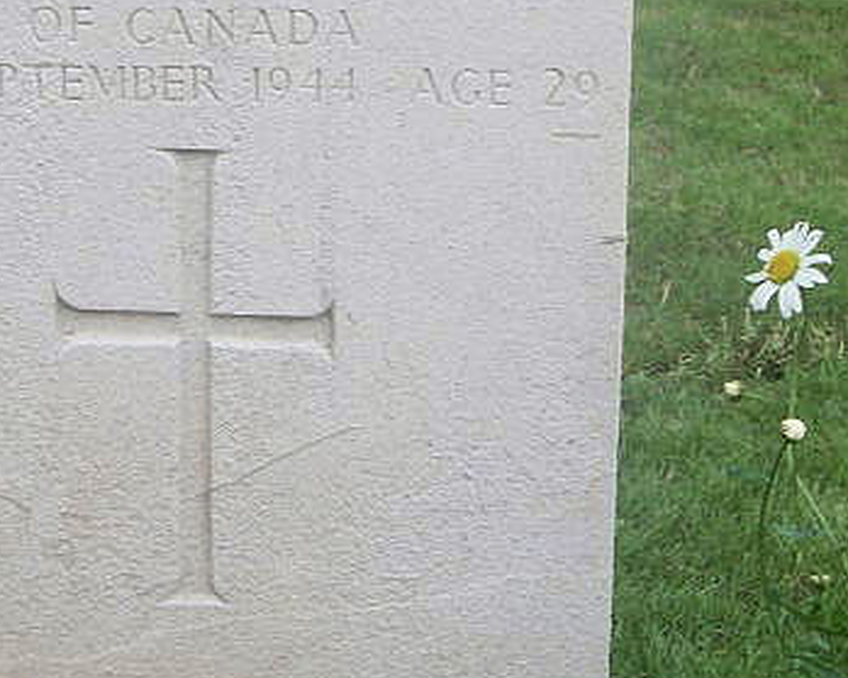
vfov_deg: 13.9
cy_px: 68
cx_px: 263
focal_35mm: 110
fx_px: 2759
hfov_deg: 17.4
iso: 64
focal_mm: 8.1
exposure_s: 1/60
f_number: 3.5
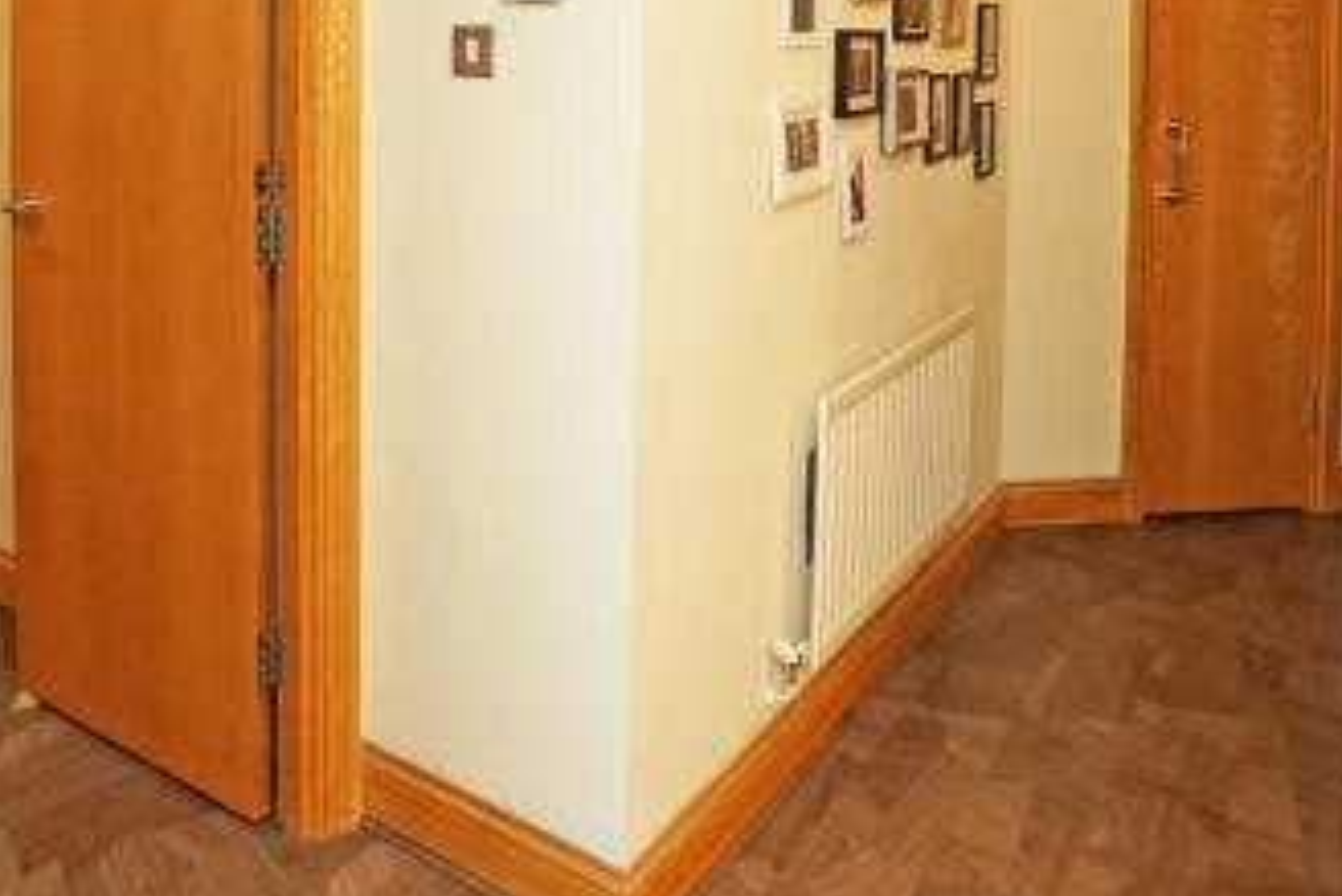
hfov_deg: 60.8
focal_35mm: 30
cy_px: 59
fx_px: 1119
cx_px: 481
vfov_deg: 39.8
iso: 1250
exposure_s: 1/160
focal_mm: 10
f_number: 4
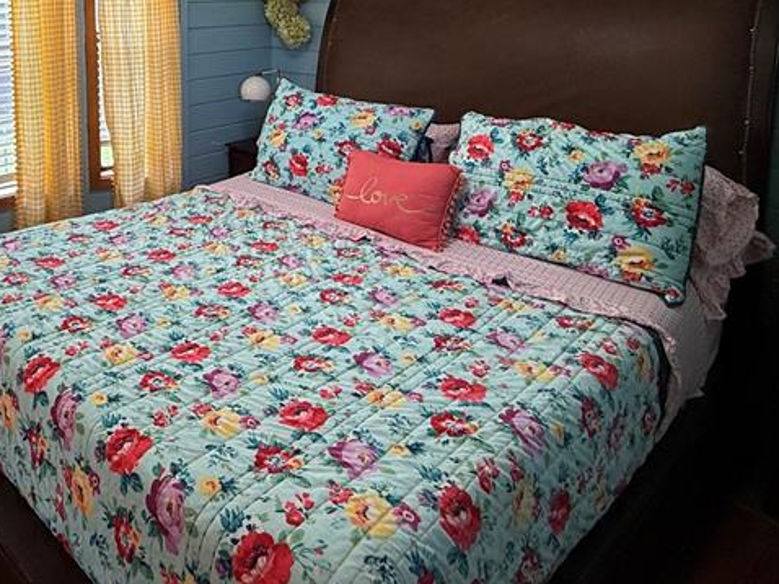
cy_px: 51
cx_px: 134
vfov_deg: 42.6
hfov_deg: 54.9
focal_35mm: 30
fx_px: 675
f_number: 2.2
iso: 64
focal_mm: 2.22
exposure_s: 1/120
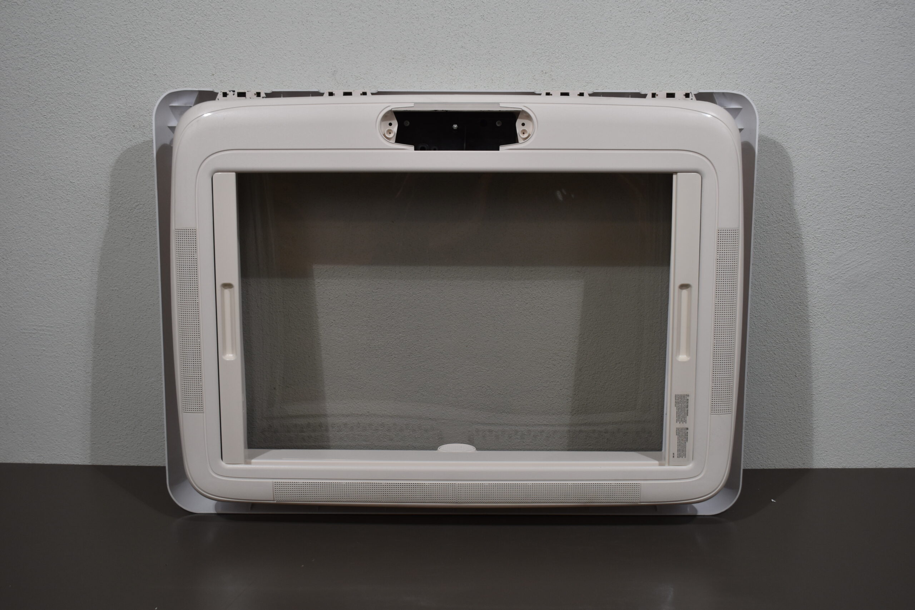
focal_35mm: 40
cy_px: 305
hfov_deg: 47.9
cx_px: 458
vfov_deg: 33.0
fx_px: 1029
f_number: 5.6
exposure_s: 1/125
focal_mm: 27
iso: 320
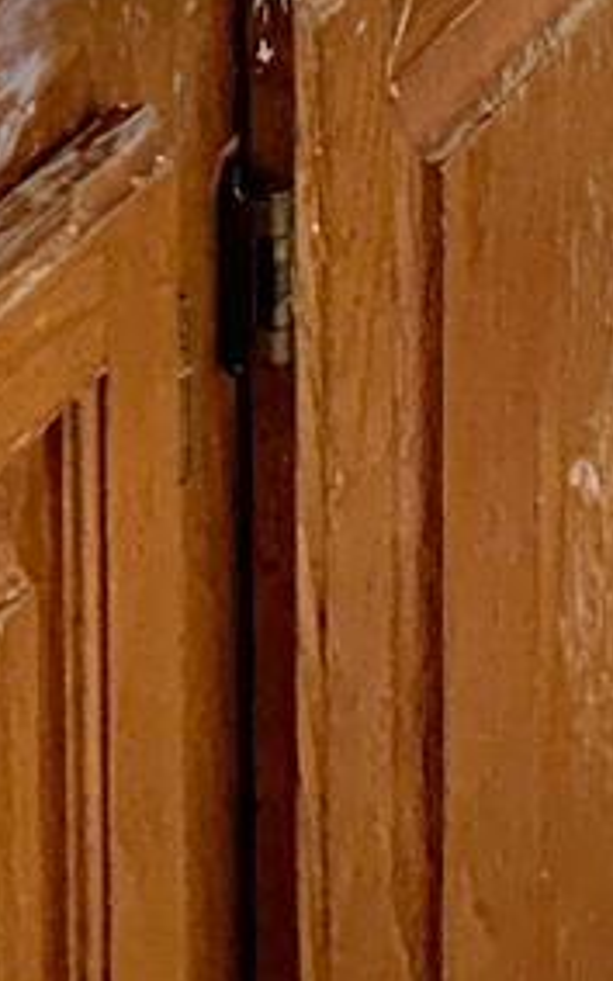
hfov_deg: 7.1
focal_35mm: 184
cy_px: -1369
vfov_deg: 10.0
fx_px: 4916
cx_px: 35
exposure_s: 1/120
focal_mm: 6.76
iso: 80
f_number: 1.78
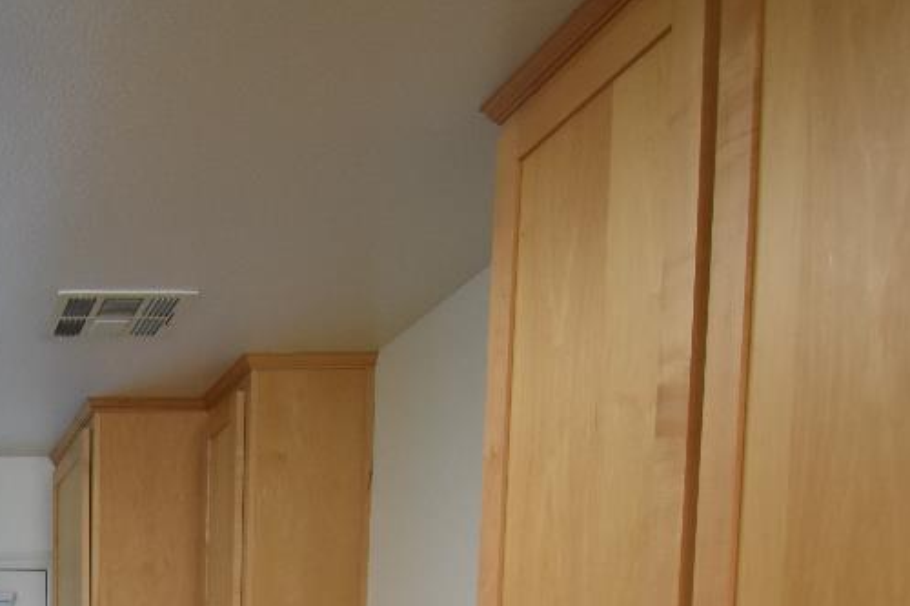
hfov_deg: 36.5
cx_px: -104
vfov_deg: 24.3
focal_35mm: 45
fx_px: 1137
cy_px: 875
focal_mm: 10
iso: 800
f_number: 5
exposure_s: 1/100
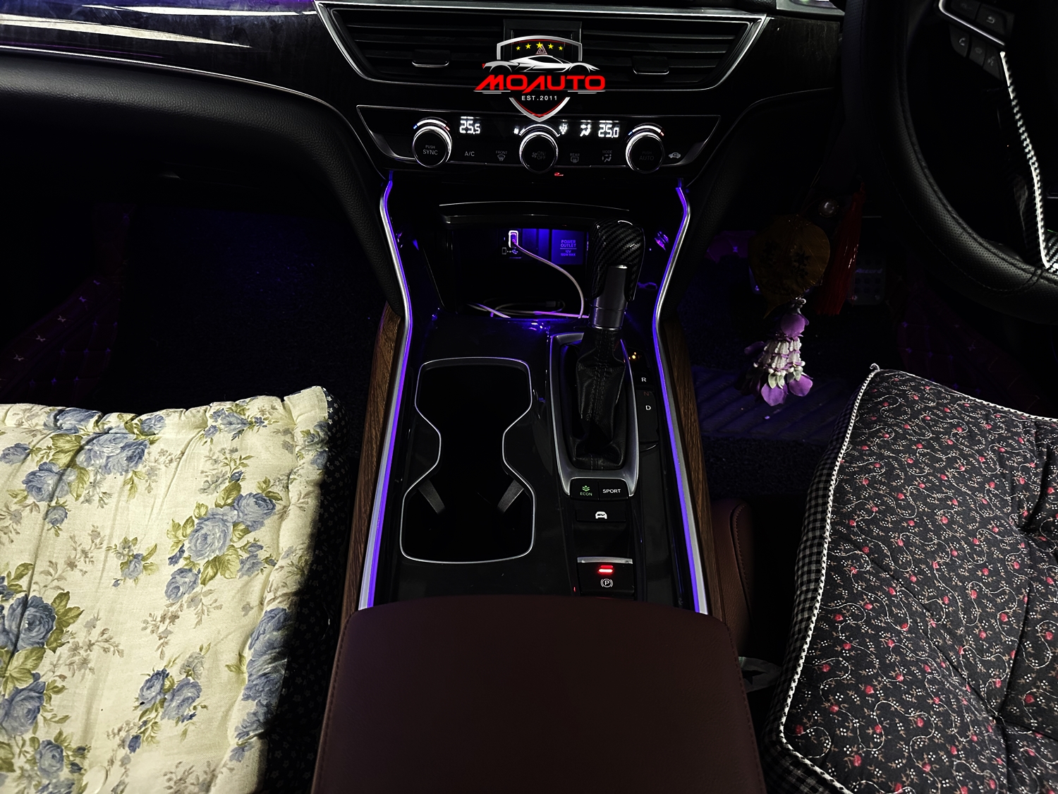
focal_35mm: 24
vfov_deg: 56.8
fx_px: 734
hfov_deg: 71.6
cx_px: 529
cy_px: 397
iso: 1250
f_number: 1.78
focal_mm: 6.86
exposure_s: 1/30
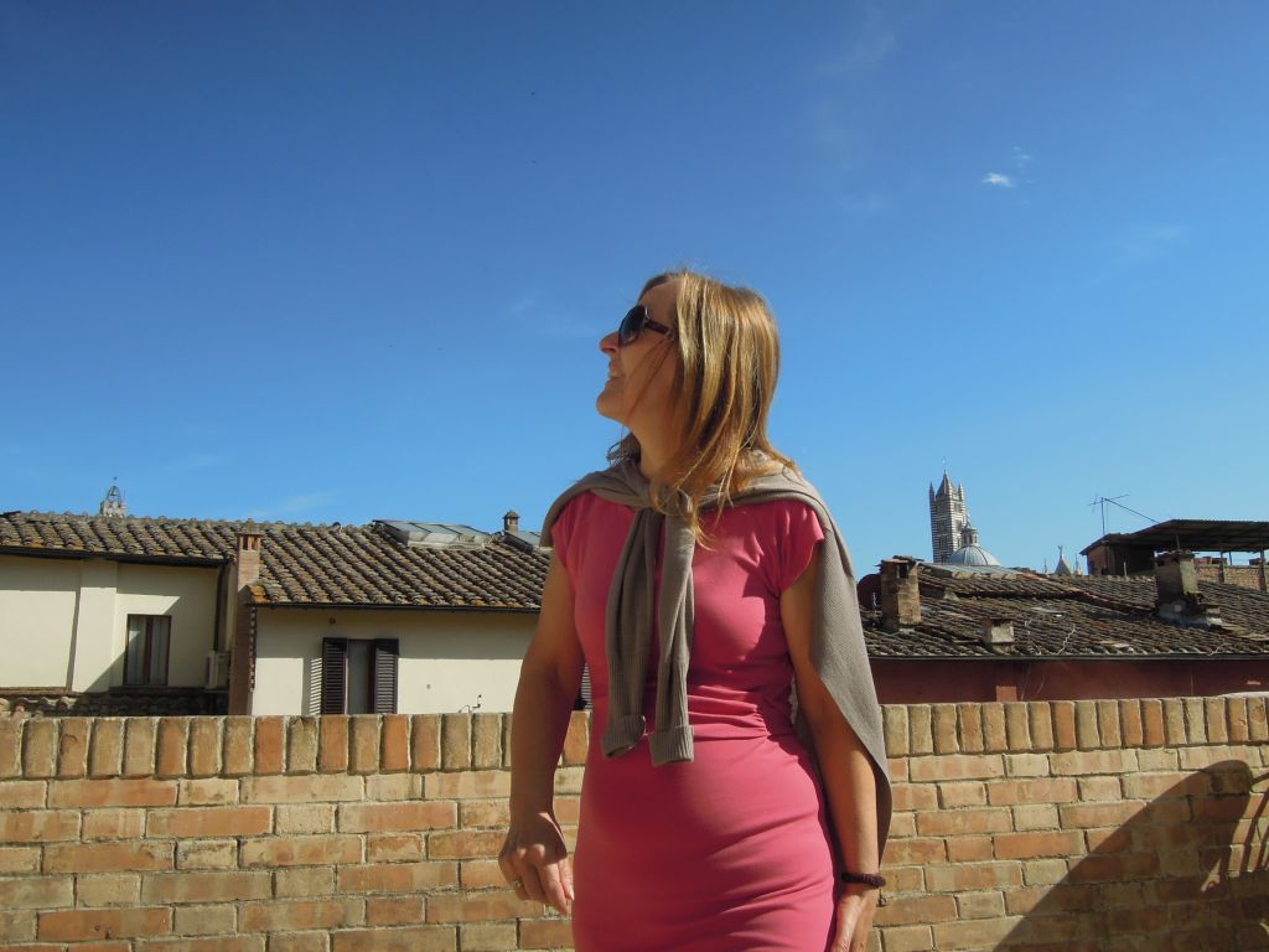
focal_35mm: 31
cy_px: 476
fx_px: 1136
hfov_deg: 58.4
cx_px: 634
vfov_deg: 45.4
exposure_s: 1/1600
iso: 160
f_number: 4.2
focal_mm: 5.5
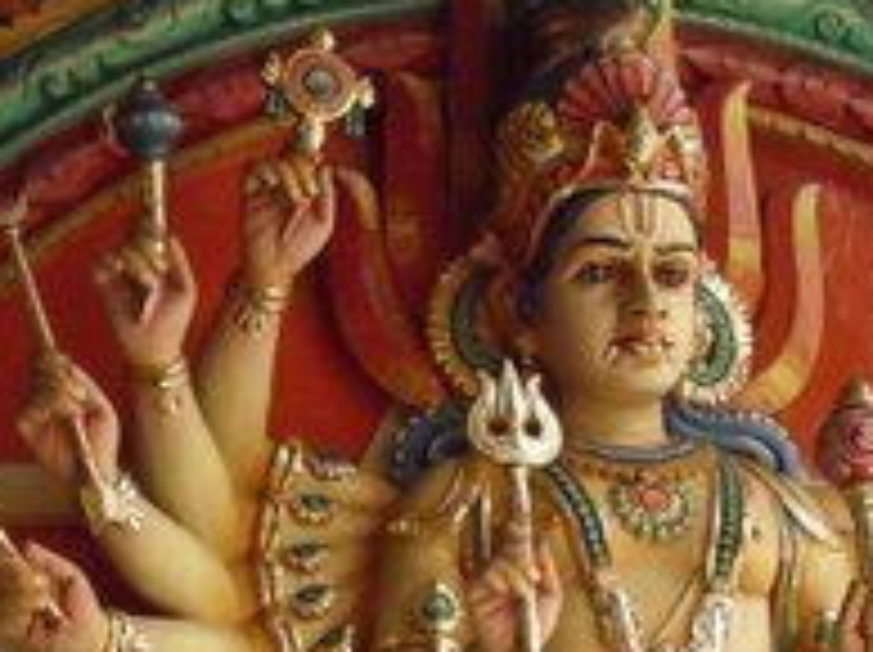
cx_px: 472
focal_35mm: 190
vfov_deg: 7.7
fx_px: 4786
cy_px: 769
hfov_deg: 10.4
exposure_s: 1/160
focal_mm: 7.6
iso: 100
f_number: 3.1
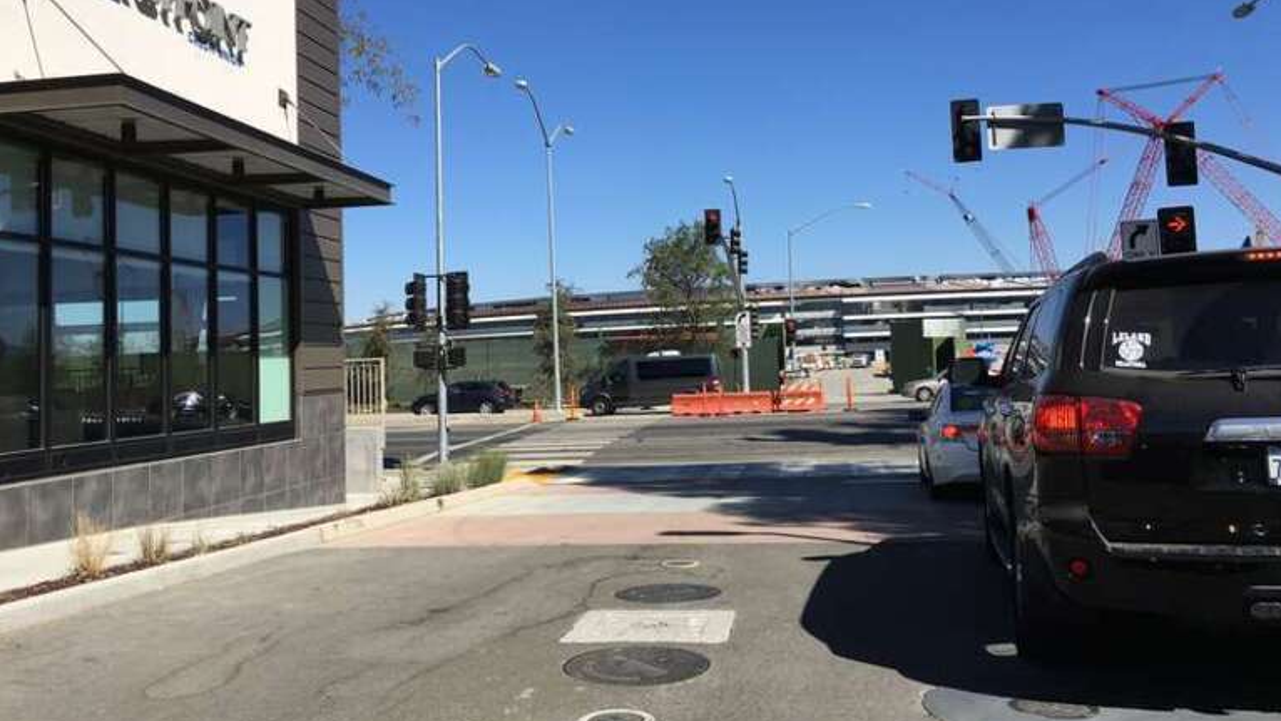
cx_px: 654
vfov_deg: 35.5
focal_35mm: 33
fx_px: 1121
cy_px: 283
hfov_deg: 59.5
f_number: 2.2
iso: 25
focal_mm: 4.15
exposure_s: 1/1789
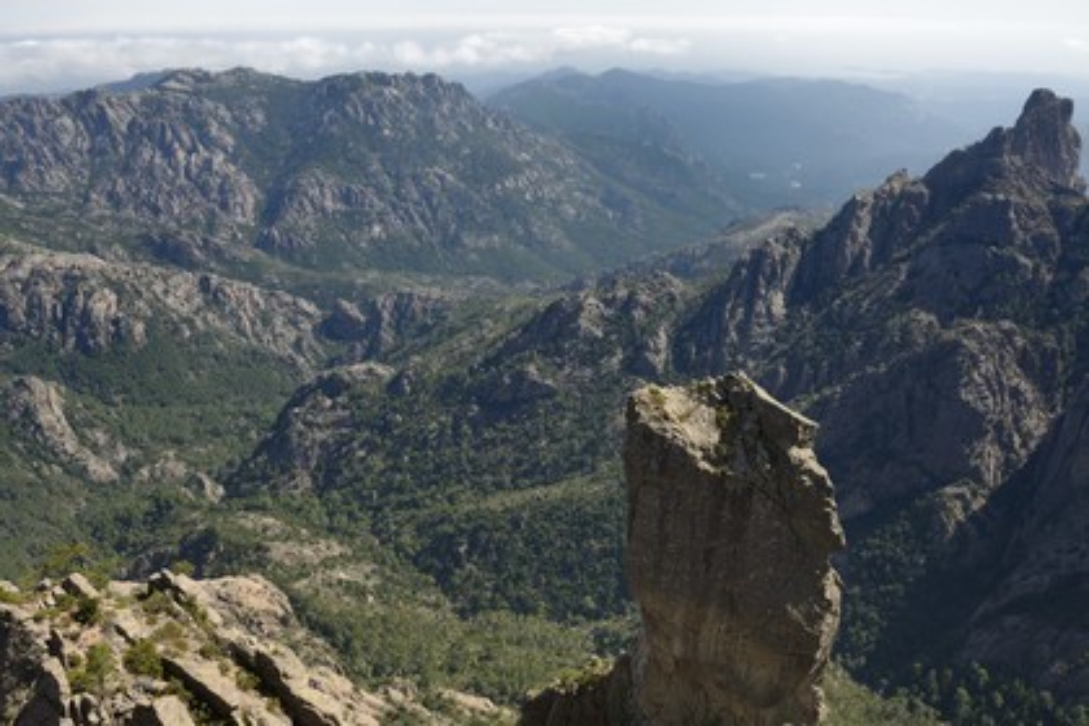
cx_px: 544
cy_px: 363
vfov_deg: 53.1
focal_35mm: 24
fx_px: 726
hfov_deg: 73.7
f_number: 7.1
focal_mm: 24
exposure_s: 1/320
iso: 200
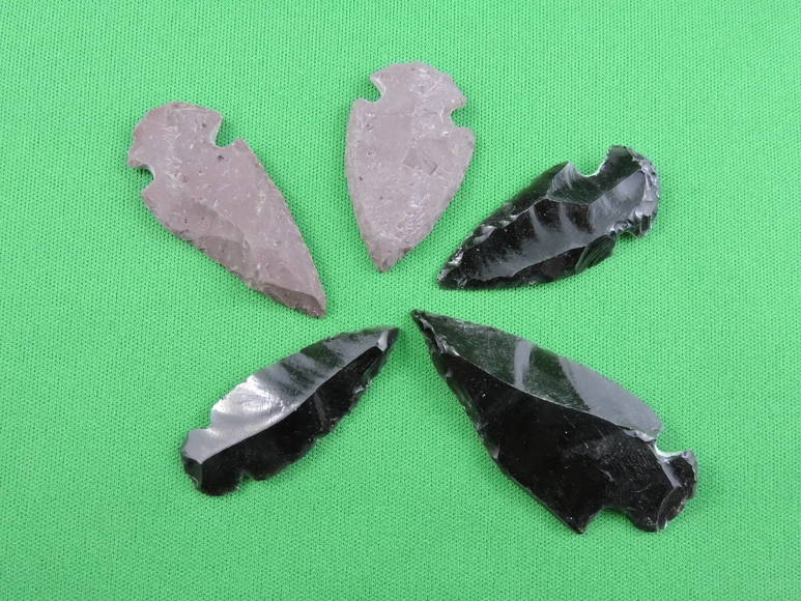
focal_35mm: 33
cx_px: 400
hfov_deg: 55.3
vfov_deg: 43.0
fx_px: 764
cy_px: 300
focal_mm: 5.9
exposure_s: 1/100
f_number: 3.6
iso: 800
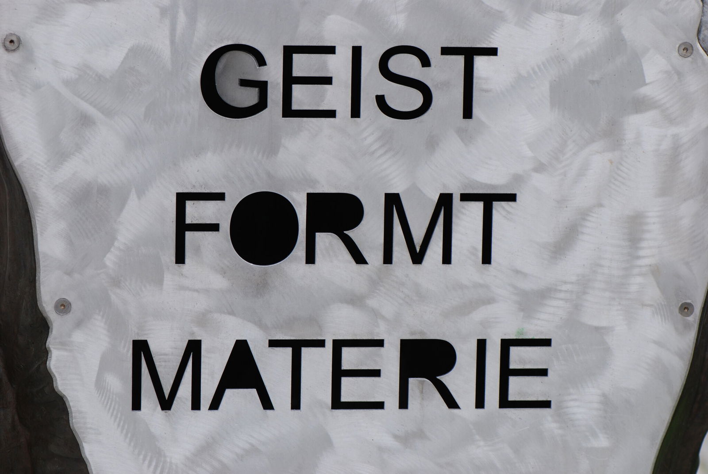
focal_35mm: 158
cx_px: 354
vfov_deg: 8.7
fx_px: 3101
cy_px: 237
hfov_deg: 13.0
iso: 200
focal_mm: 105
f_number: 4.5
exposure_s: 1/320
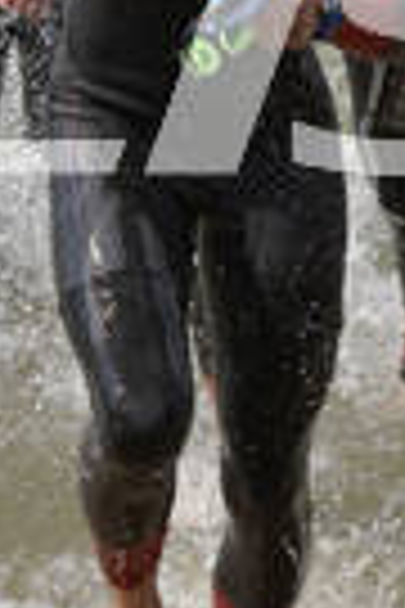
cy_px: -178
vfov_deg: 6.2
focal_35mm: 332
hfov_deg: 4.1
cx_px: 486
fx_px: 5602
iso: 200
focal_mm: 70
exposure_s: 1/2500
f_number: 5.6
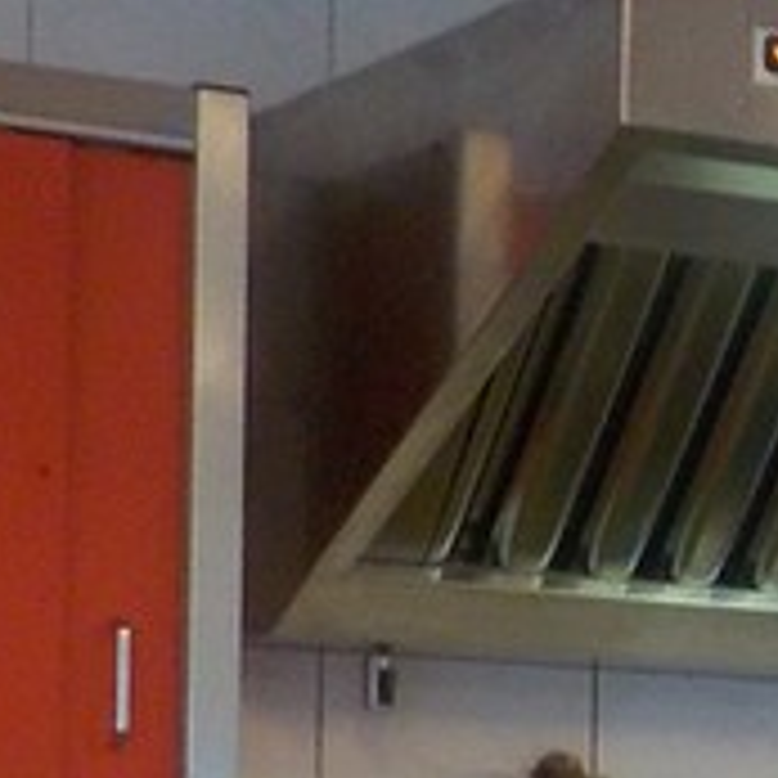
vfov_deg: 10.9
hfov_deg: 9.7
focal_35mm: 157
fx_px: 3992
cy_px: 926
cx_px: 1952
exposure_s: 1/30
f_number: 3.3
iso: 220
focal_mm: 4.1
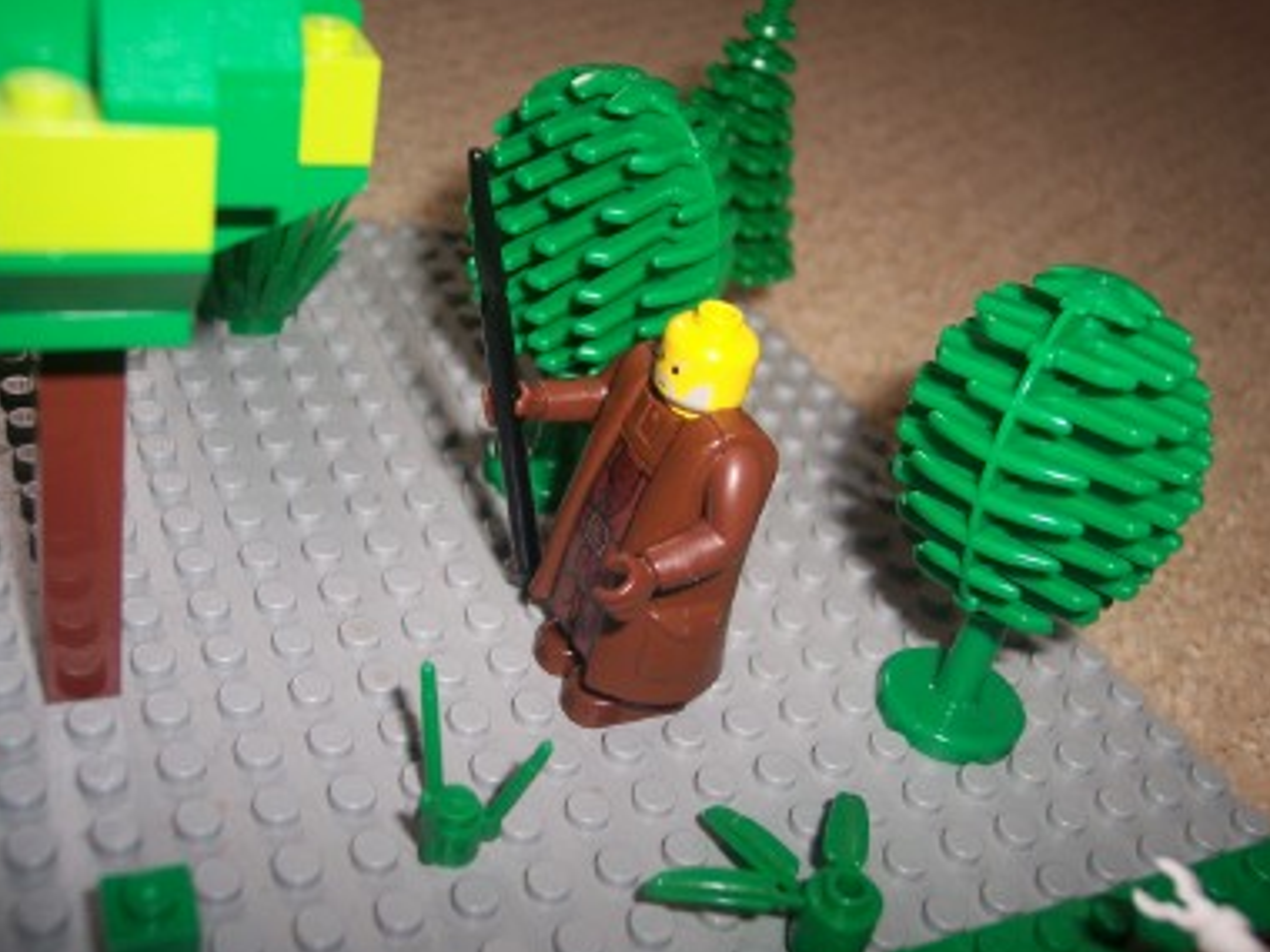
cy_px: 481
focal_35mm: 41
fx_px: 1504
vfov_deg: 35.1
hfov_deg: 45.8
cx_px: 635
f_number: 2.8
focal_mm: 8
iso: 100
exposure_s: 1/60
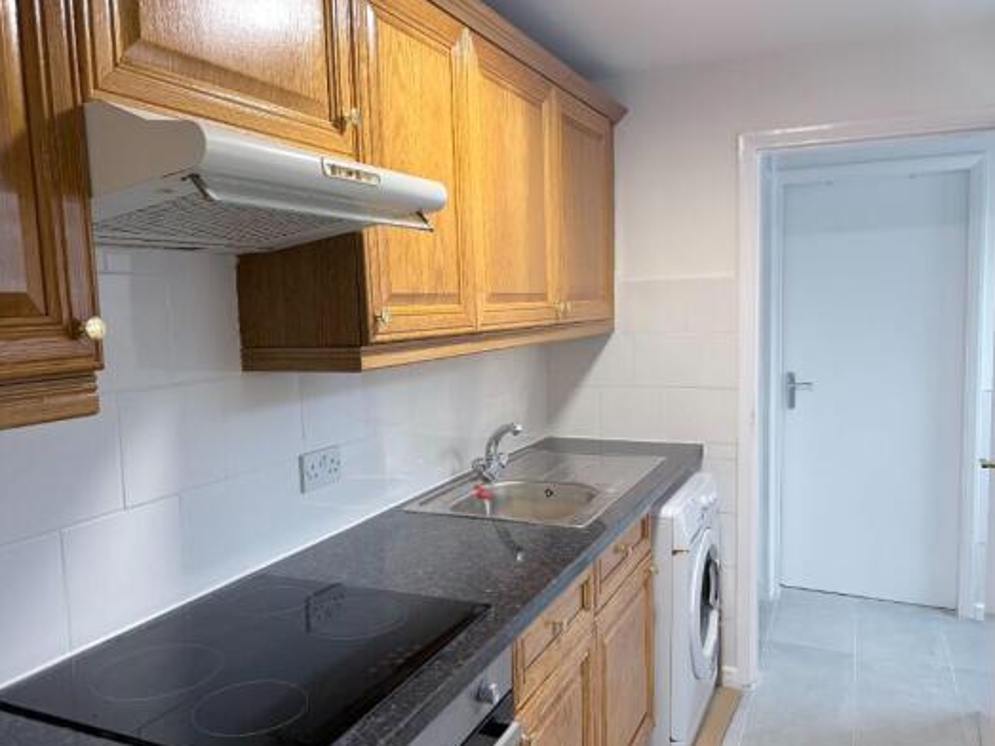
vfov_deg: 48.2
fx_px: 833
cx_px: 459
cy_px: 382
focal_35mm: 29
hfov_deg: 61.6
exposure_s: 1/50
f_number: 1.6
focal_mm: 5.96
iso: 64
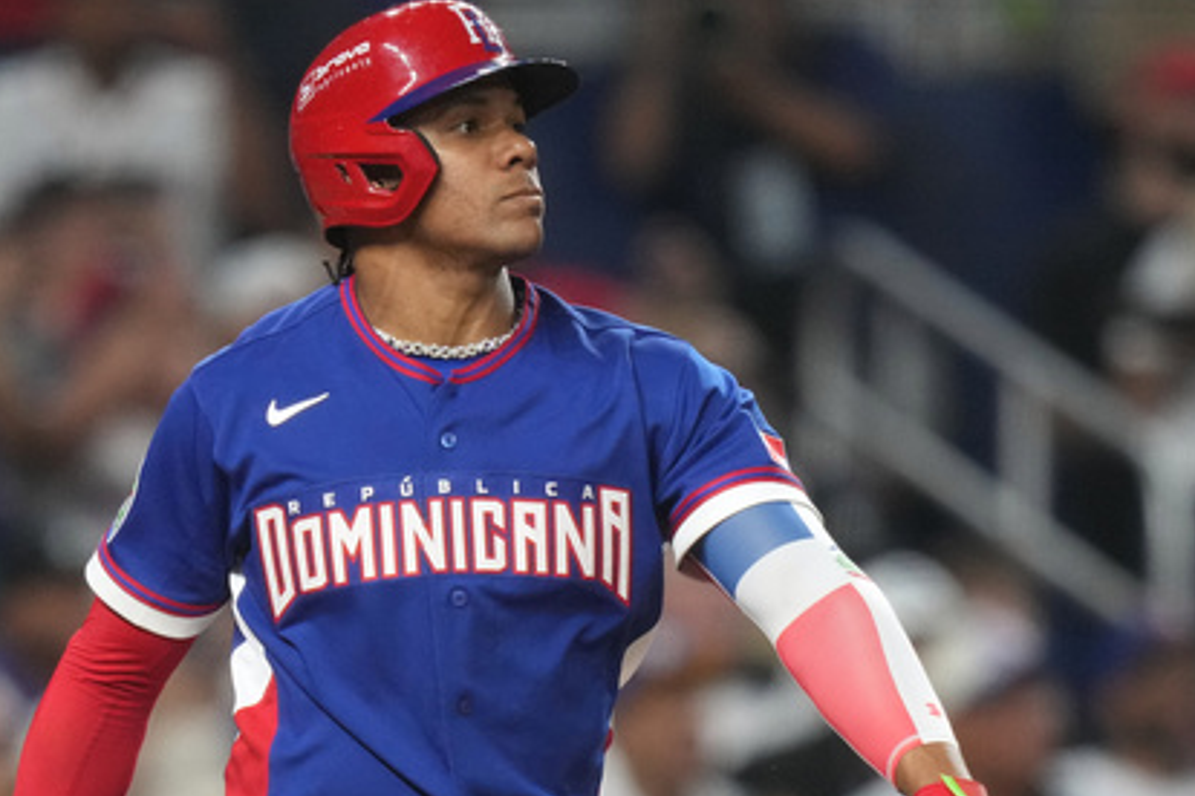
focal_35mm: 989
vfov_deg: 1.4
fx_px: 32827
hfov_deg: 2.1
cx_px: 491
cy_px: 959
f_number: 3.2
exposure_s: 1/2000
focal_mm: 400
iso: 4000
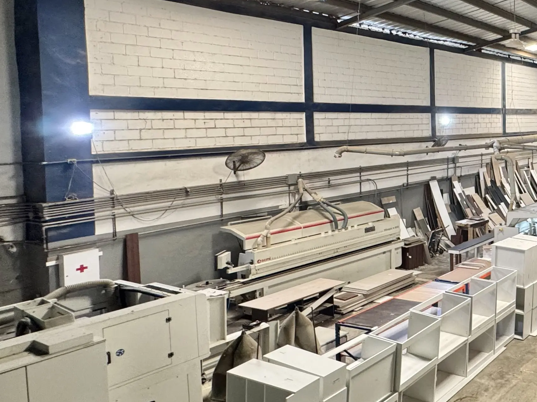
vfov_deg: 42.6
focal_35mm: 33
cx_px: 599
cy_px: 148
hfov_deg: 42.5
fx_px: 512
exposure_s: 1/60
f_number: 2.2
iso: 200
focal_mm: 2.22
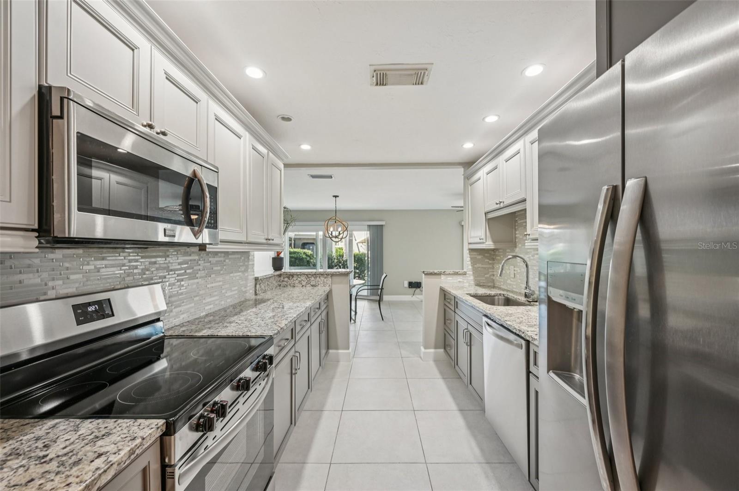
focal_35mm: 14
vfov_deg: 81.1
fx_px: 287
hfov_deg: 104.3
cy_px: 246
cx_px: 370
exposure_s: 1/20
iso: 400
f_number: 8
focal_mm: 14
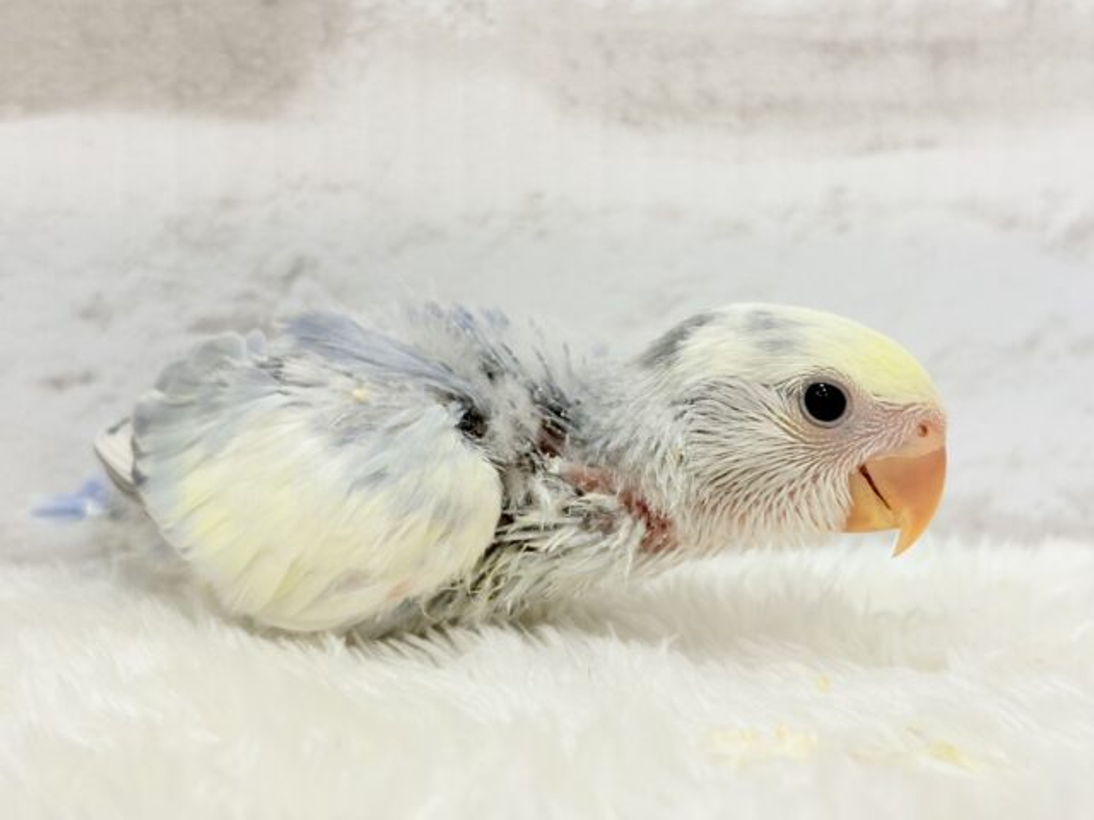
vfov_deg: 28.0
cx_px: 547
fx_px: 1643
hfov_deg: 36.8
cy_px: 410
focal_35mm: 52
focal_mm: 5.96
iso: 40
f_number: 1.6
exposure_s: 1/50
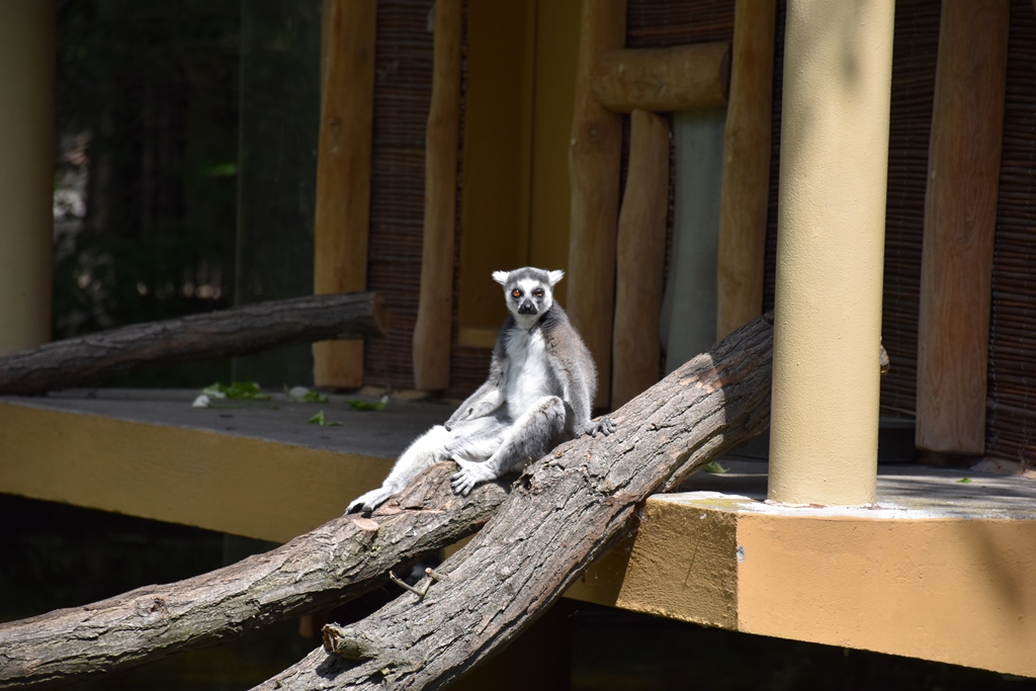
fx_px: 6044
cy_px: 346
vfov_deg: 6.5
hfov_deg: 9.8
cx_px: 518
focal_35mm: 210
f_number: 5.6
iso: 400
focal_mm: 140
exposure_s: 1/1600
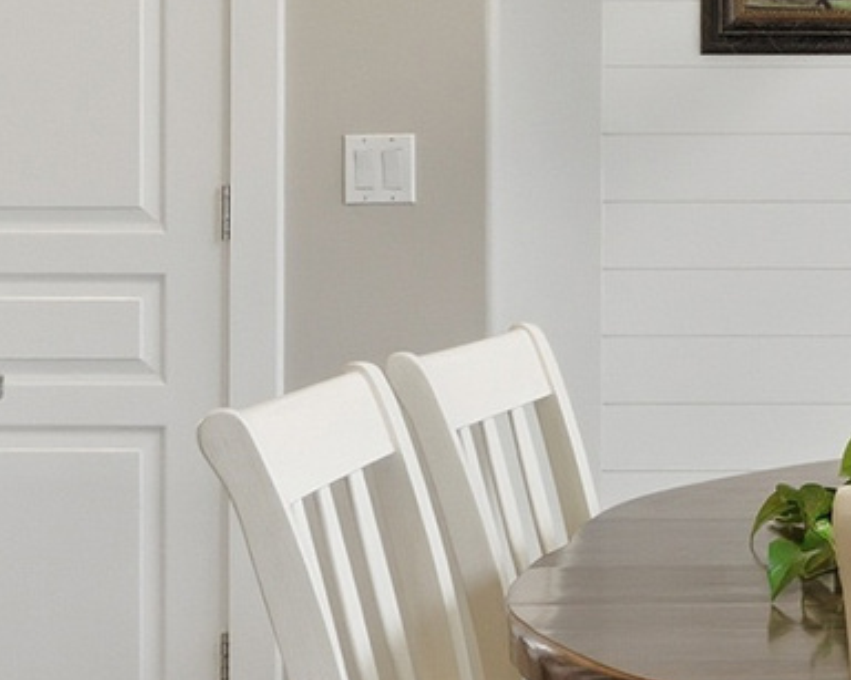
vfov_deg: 19.0
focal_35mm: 80
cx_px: 1099
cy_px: 157
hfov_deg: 21.6
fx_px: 2014
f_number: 9
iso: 250
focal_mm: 16
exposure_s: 1/320
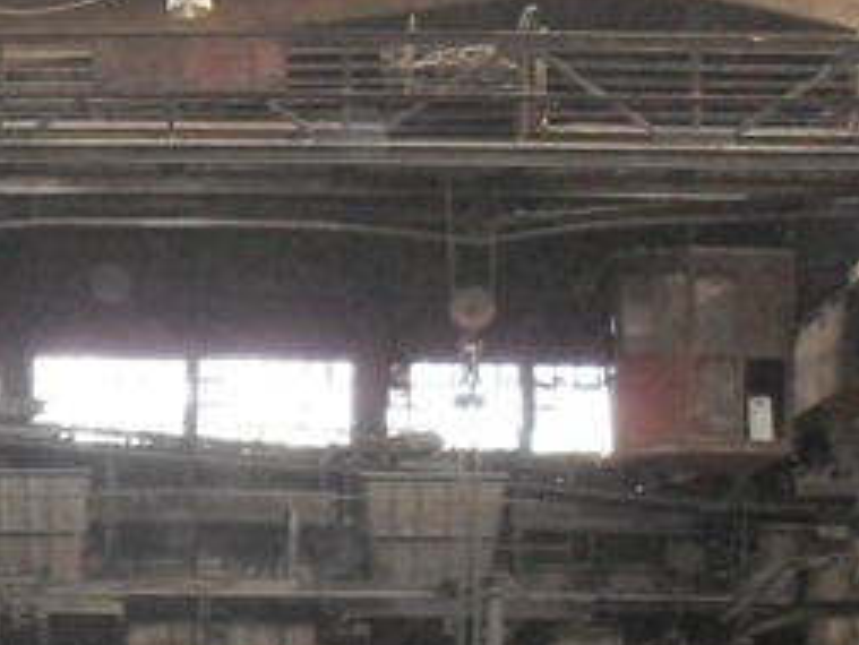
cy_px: 747
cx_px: -34
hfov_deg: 19.7
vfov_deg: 15.0
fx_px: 2383
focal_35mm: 96
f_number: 2.8
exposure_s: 1/45
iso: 320
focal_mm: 6.3
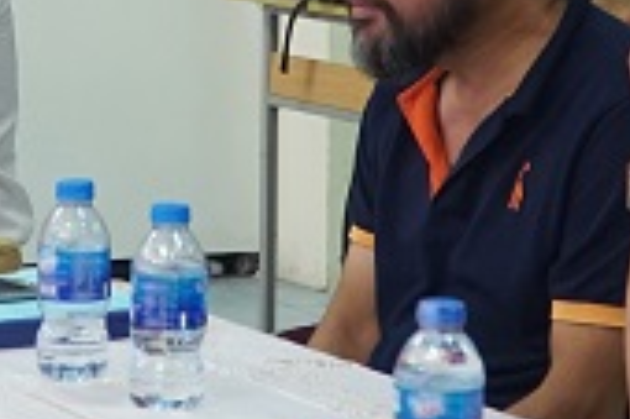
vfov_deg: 7.8
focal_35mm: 173
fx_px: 3025
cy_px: -89
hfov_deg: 11.8
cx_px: 85
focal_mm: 33
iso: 1000
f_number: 4
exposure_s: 1/50
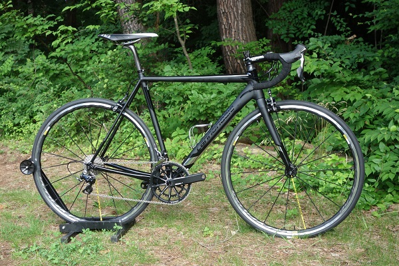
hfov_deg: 40.3
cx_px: 200
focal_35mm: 49
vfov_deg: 27.5
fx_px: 543
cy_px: 133
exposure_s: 1/100
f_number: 3.5
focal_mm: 18.23
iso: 125
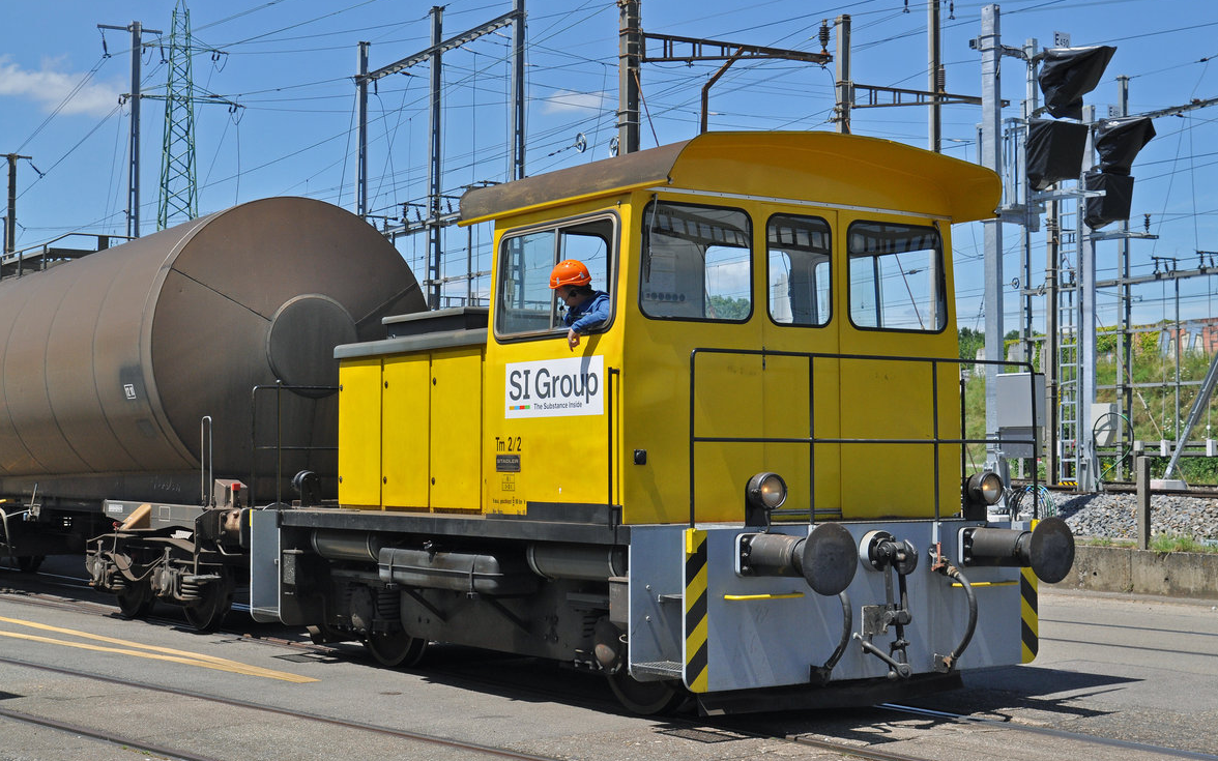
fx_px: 1810
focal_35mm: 55
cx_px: 612
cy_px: 373
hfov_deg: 37.2
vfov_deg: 23.8
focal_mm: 35
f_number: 8
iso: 400
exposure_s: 1/1000
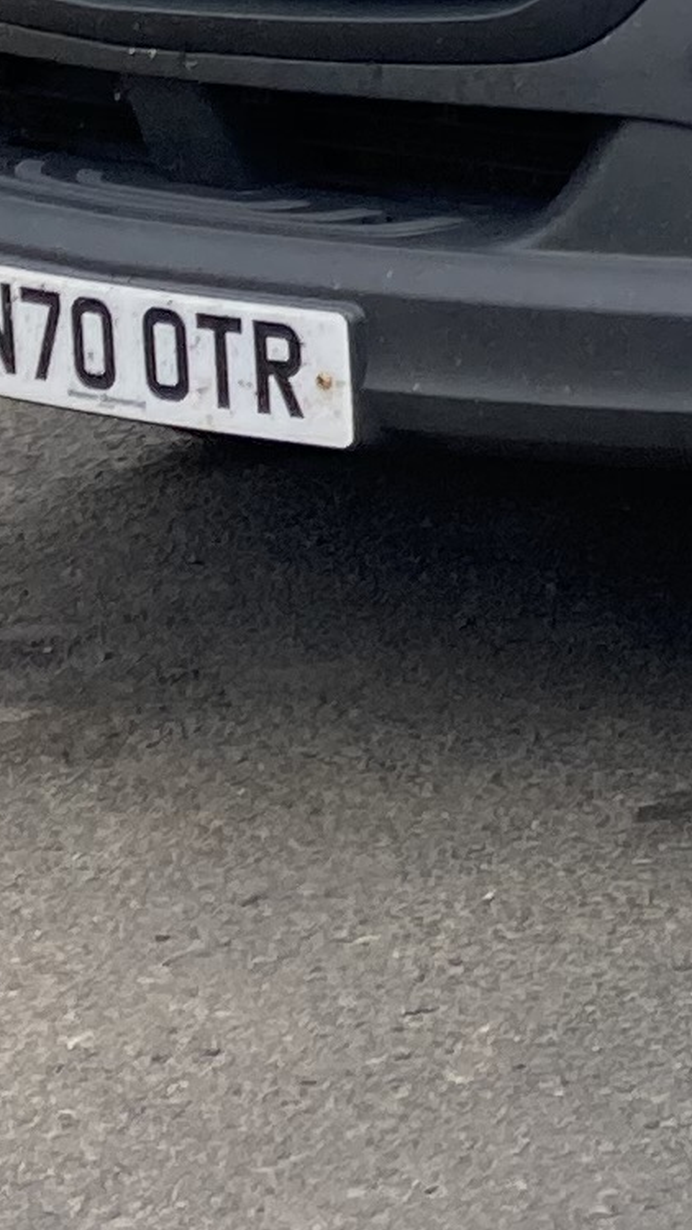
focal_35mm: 164
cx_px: 2534
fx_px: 5349
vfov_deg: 12.8
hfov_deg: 6.3
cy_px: -277
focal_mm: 3.99
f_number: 1.8
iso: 20
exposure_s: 1/571
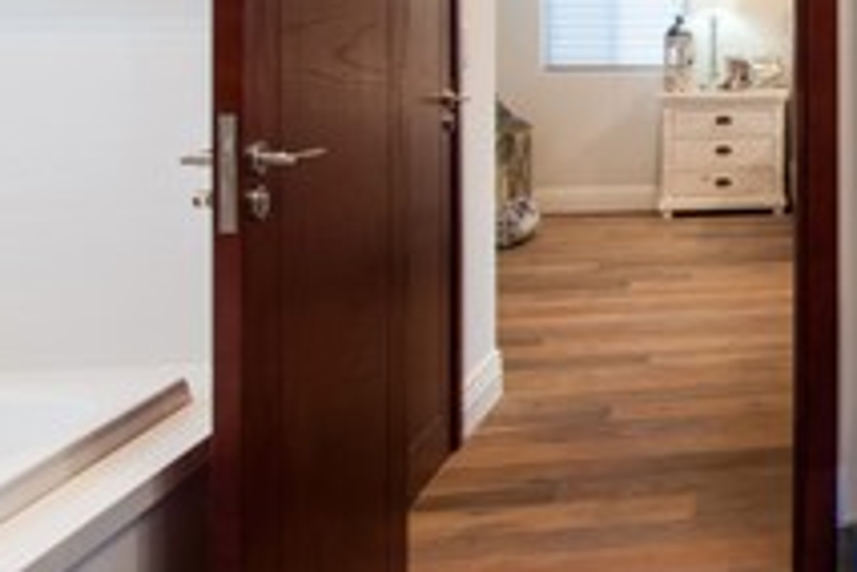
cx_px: 1082
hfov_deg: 30.2
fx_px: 1285
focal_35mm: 54
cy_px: 14
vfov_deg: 24.1
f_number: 16
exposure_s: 2
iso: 200
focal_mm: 12
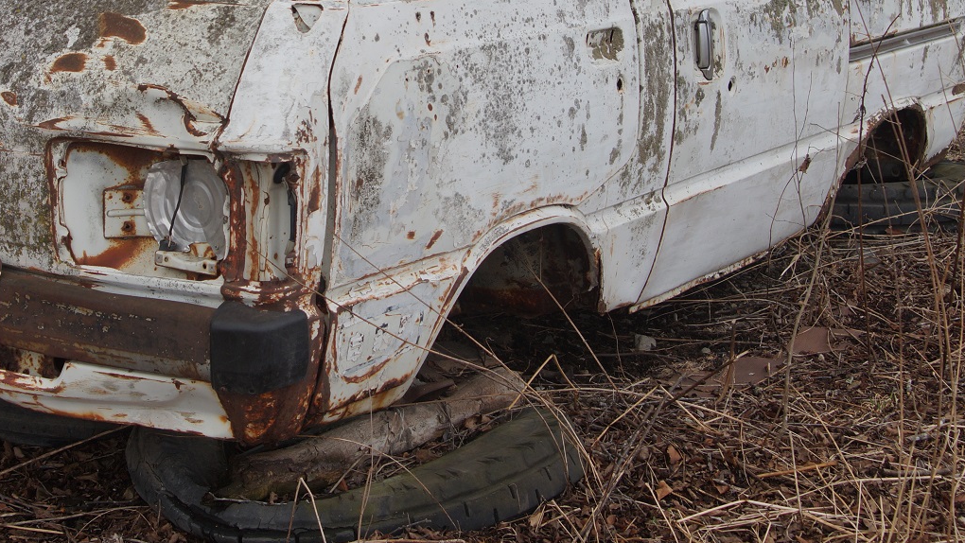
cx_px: 325
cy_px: 48
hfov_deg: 30.4
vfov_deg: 17.2
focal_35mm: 69
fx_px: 1766
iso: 100
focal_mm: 28
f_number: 5.6
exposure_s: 1/320
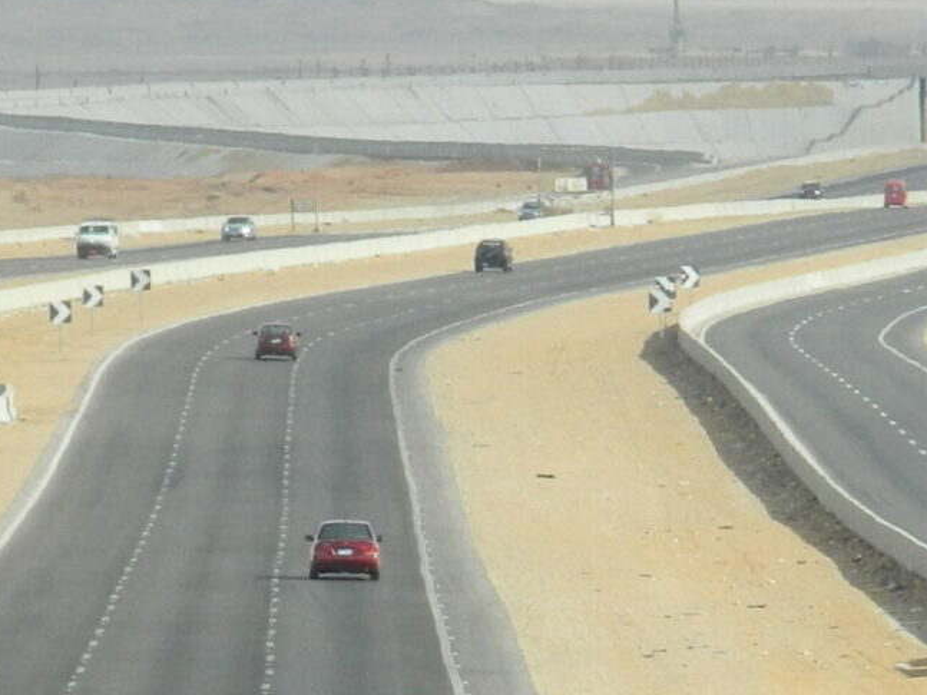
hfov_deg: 2.3
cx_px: 426
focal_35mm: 875
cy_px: 649
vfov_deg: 1.7
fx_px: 23428
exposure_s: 1/640
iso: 80
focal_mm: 39.7
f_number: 5.4
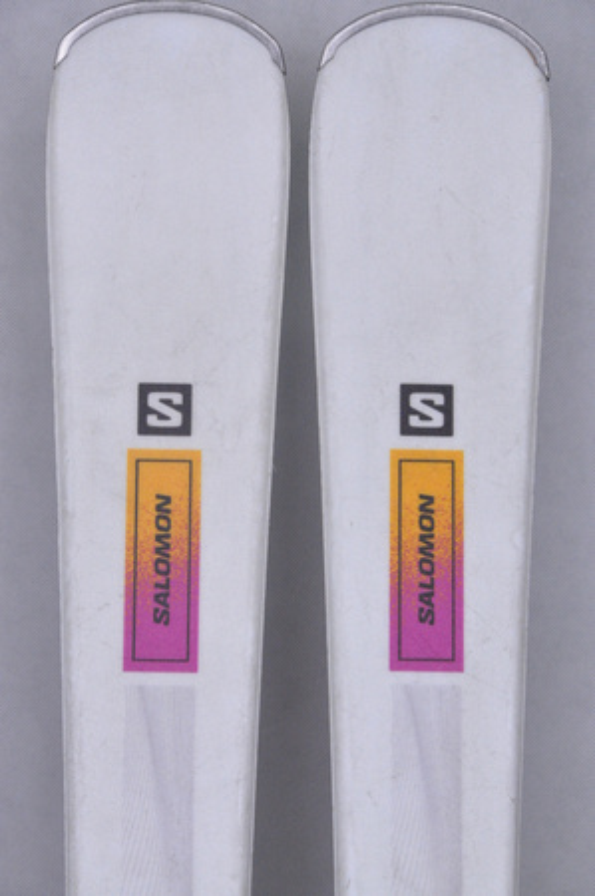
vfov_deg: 13.1
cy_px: 448
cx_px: 298
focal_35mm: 158
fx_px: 3913
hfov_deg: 8.7
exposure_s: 1/125
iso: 3200
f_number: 9.5
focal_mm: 105
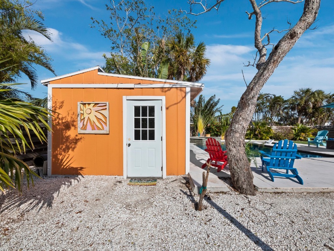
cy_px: 126
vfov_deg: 85.7
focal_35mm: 14
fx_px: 135
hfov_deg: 102.1
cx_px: 167
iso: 400
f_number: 11
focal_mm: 7
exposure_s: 1/640
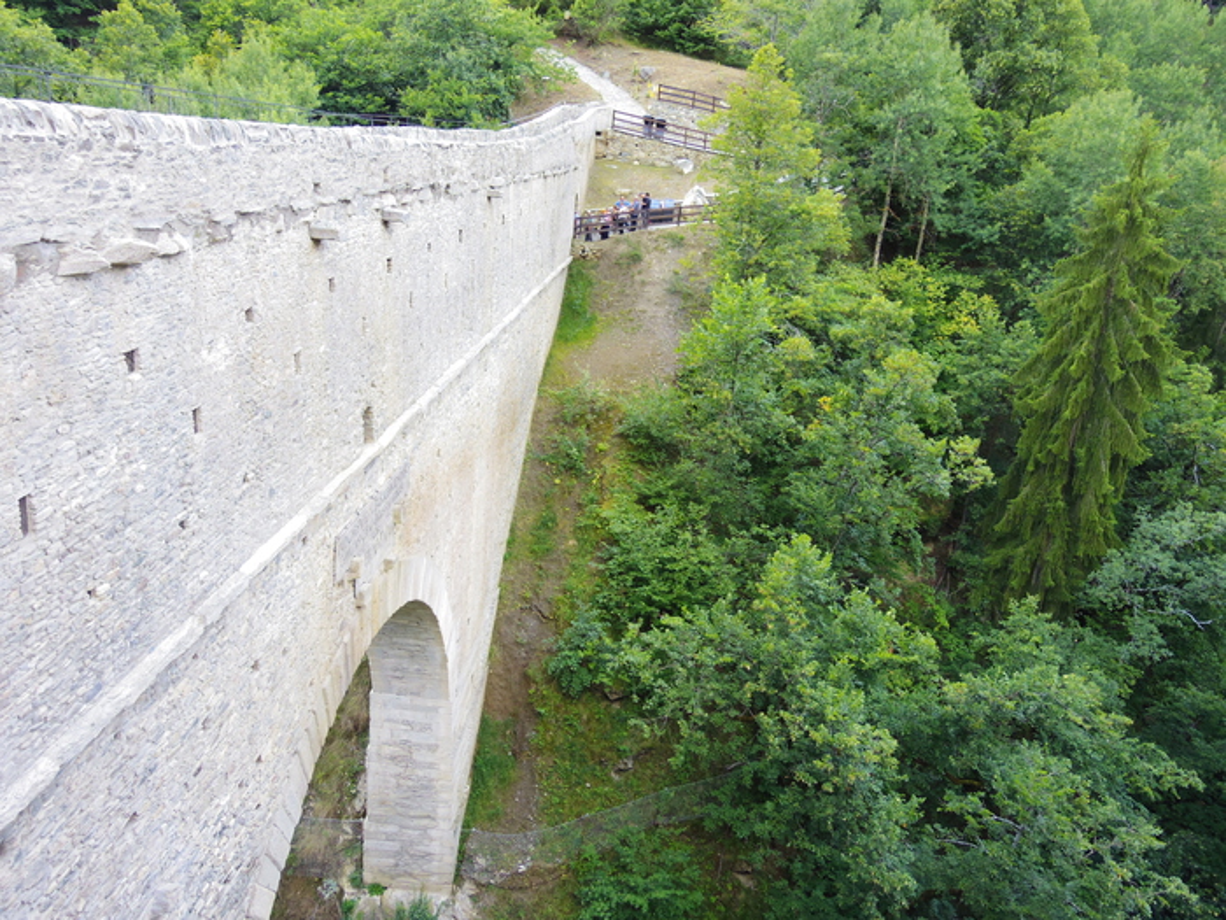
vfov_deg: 51.4
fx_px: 956
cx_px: 613
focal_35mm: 27
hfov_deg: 65.3
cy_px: 460
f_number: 2.8
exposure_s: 1/80
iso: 125
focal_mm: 5
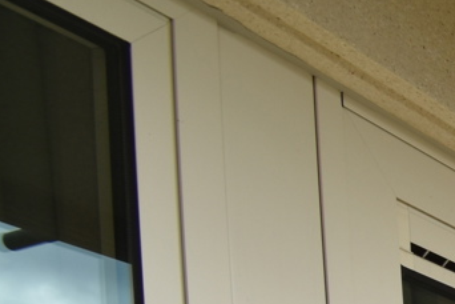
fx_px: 998
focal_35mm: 79
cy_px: 697
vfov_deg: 13.4
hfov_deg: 13.7
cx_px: 1184
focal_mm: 10
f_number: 6.3
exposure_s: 1/160
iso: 100
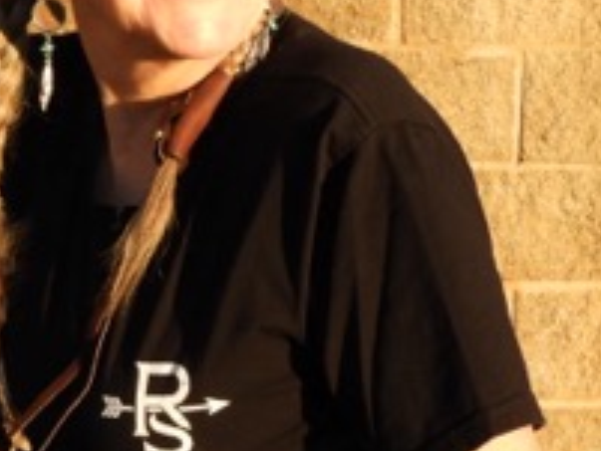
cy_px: 146
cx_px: 176
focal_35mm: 134
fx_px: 2328
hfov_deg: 14.7
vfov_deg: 11.1
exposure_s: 1/320
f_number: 4
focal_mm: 8.1
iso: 100
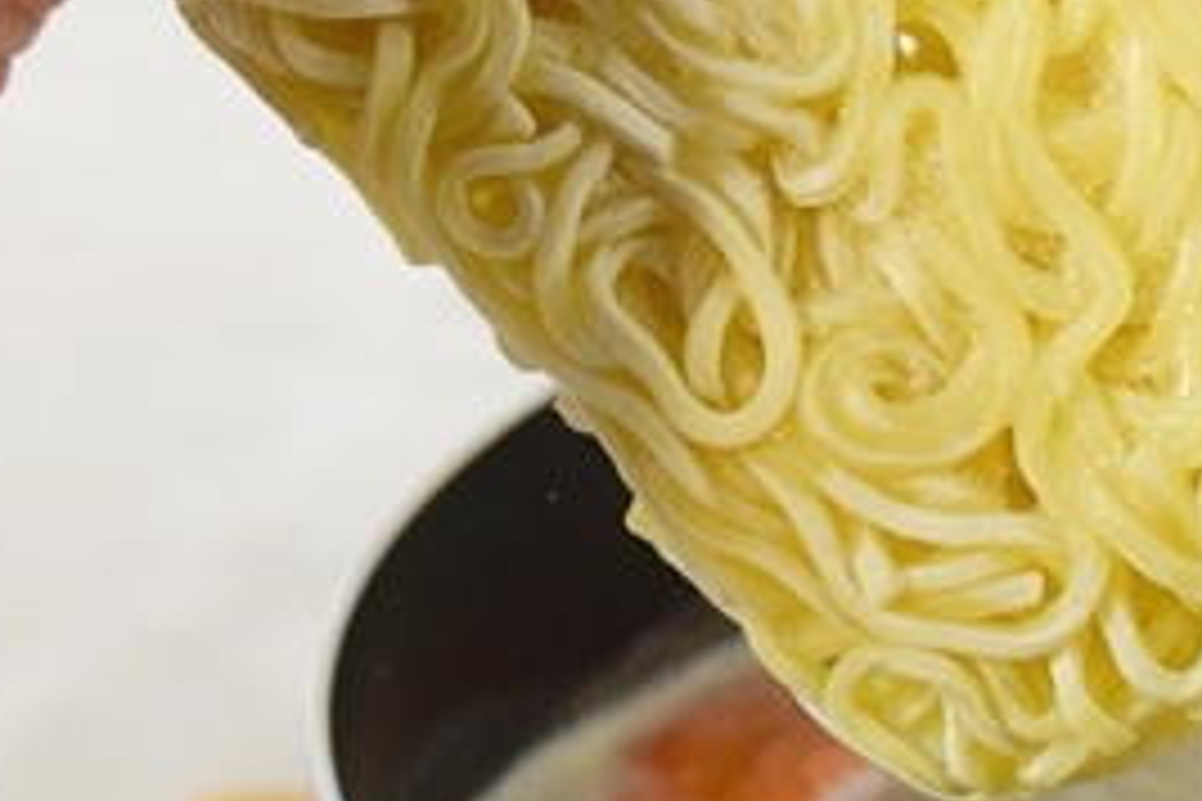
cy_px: 349
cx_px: 1103
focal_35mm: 152
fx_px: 5071
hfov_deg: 13.4
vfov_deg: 9.0
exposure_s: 1/160
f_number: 6.3
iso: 1600
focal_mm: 27
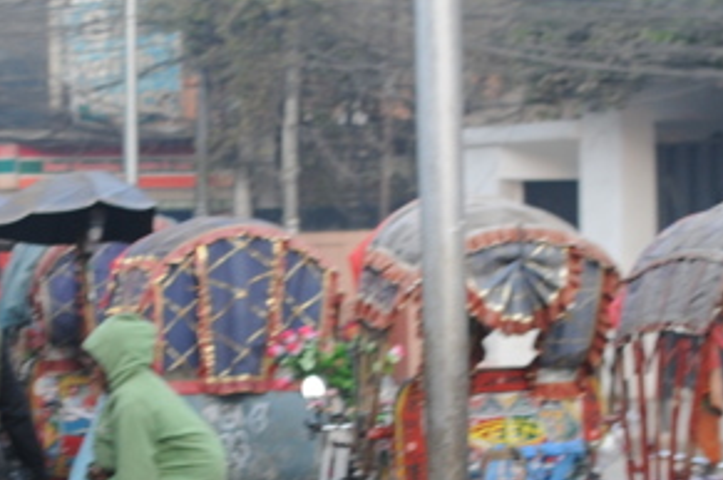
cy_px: 338
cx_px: -5
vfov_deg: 7.4
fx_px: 3704
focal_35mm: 185
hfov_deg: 11.0
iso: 200
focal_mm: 35
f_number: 4.5
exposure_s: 1/80
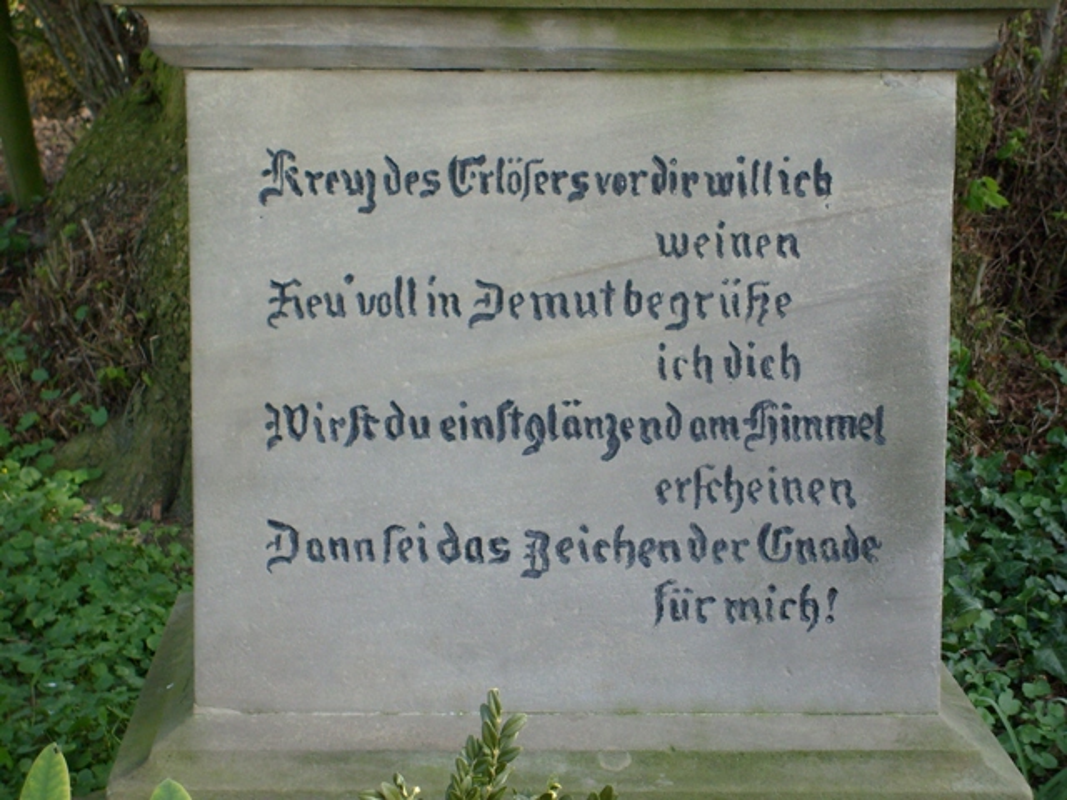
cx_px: 534
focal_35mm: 106
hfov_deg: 18.5
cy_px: 400
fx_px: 3267
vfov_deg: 14.0
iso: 80
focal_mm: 17.4
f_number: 4.9
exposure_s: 1/125
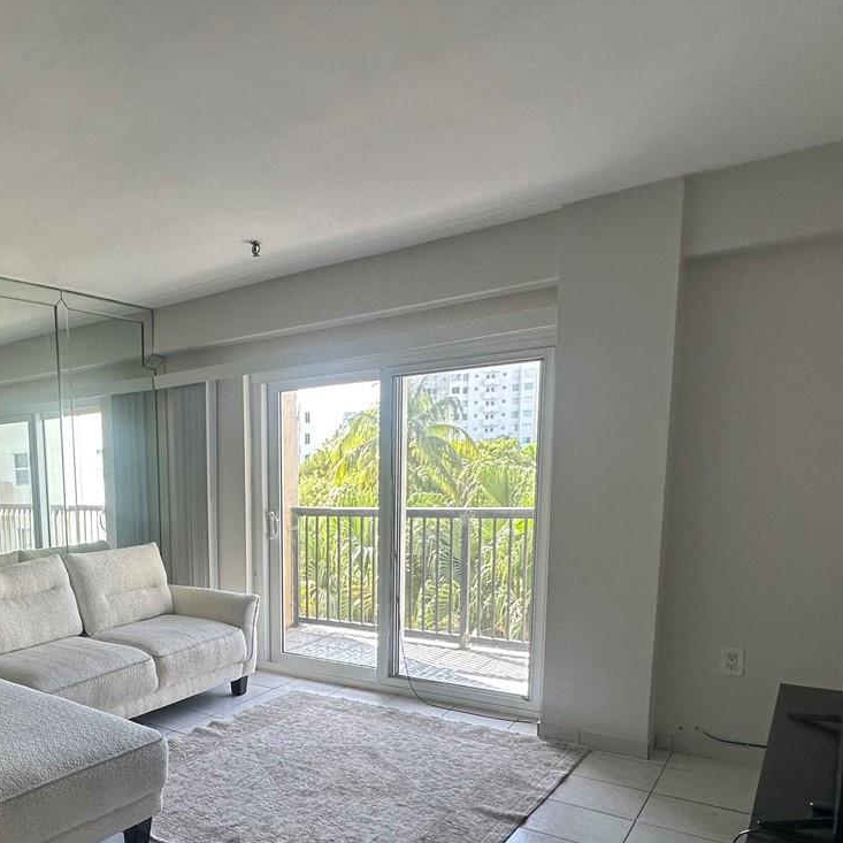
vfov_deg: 57.5
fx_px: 744
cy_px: 576
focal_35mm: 27
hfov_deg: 52.8
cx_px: 105
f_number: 2.2
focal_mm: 2.22
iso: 80
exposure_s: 1/99
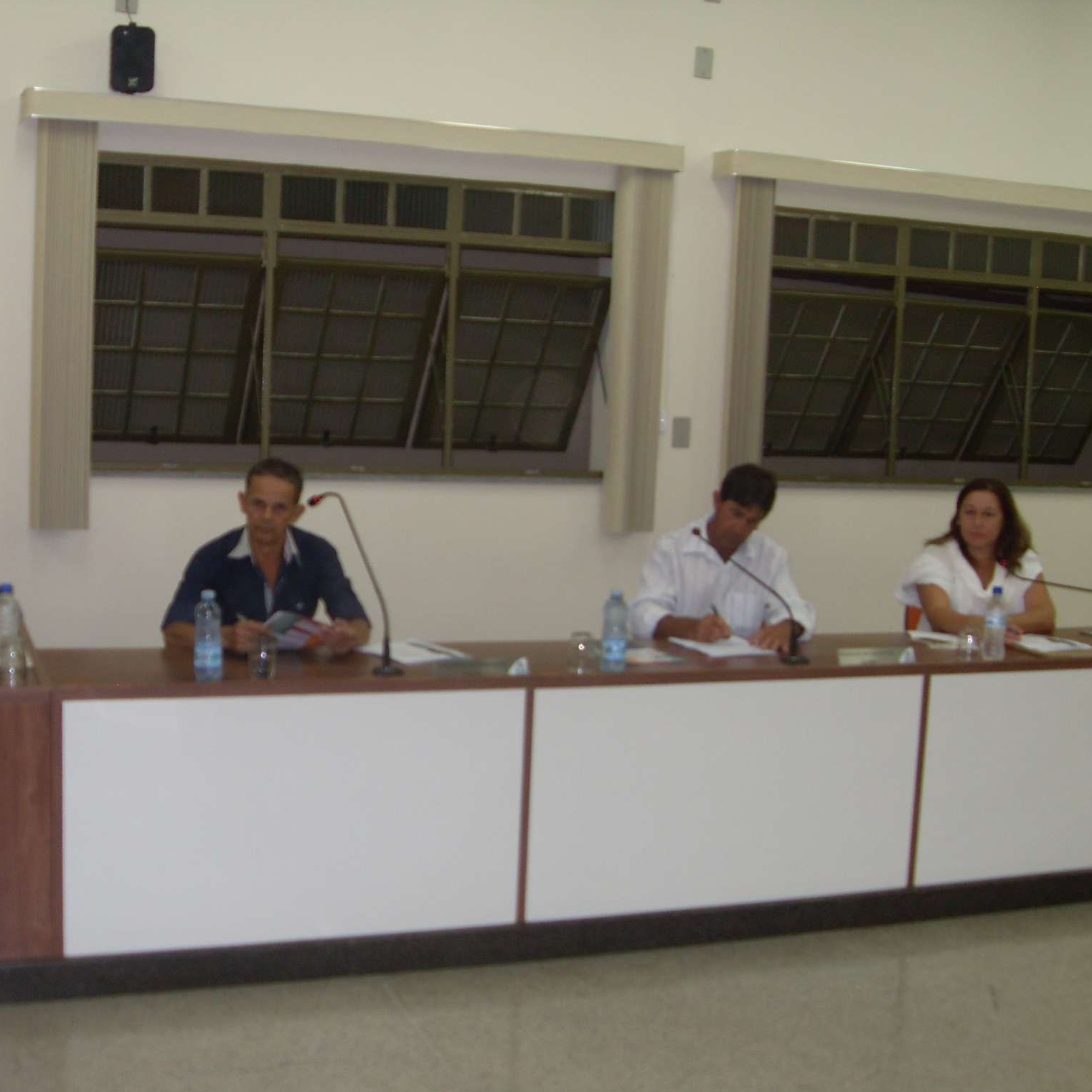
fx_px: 1570
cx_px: 509
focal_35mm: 44
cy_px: 550
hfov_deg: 38.3
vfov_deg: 38.3
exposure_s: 1/45
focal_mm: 6.3
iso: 100
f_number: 2.8
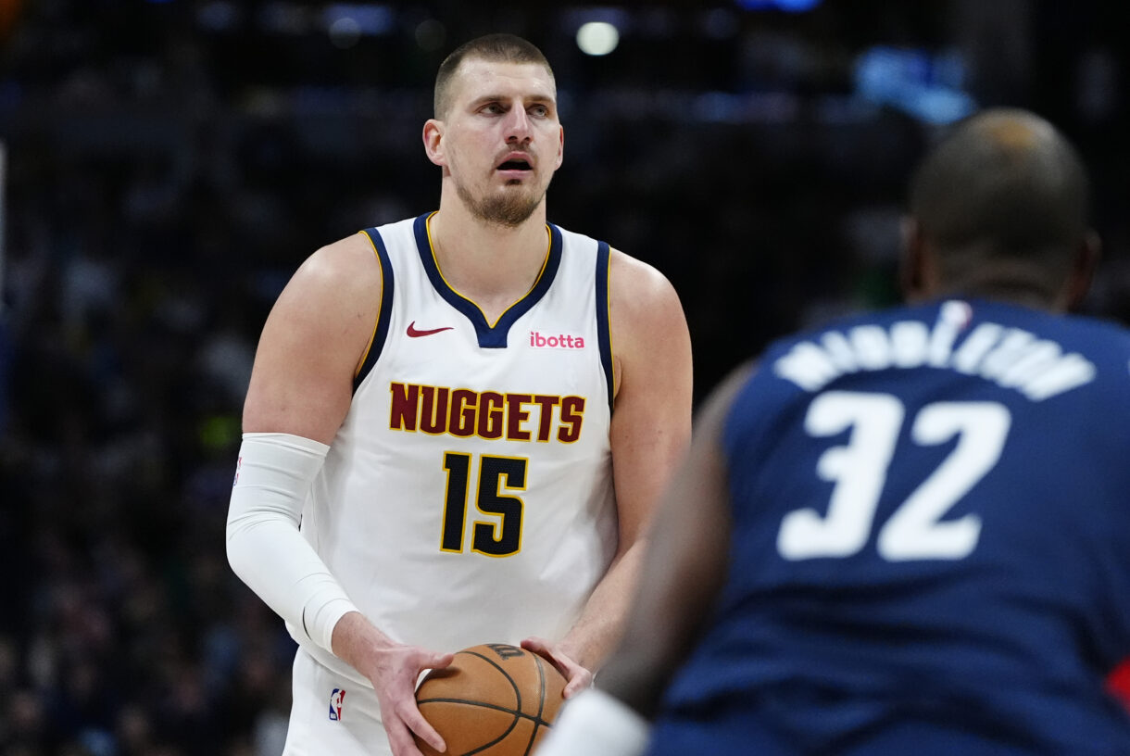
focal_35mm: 252
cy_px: 378
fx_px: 7917
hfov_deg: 8.2
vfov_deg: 5.5
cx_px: 565
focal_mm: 168
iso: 6400
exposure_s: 1/3200
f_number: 3.2
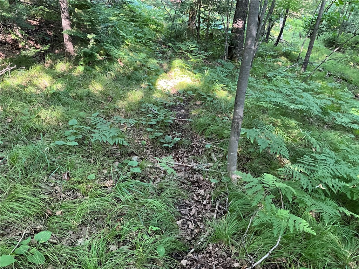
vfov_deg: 48.2
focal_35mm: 29
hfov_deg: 61.7
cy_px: 134
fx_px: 301
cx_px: 180
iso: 100
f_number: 1.8
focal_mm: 3
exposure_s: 1/60
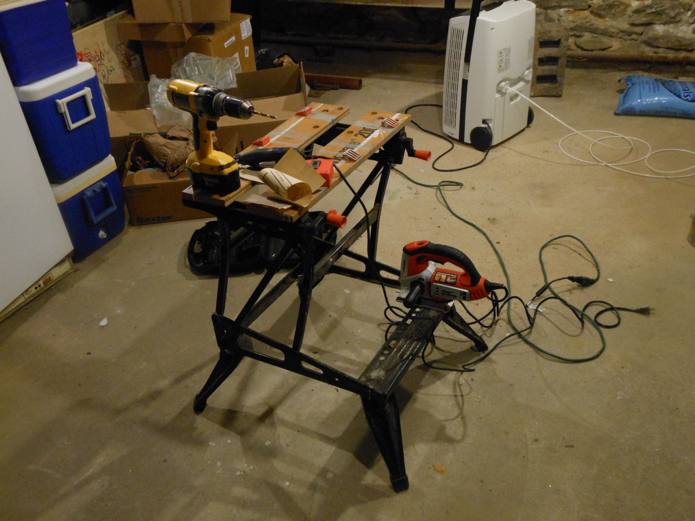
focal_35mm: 33
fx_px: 663
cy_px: 260
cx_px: 348
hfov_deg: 55.4
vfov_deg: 42.9
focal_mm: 6
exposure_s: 1/8
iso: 400
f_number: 3.5
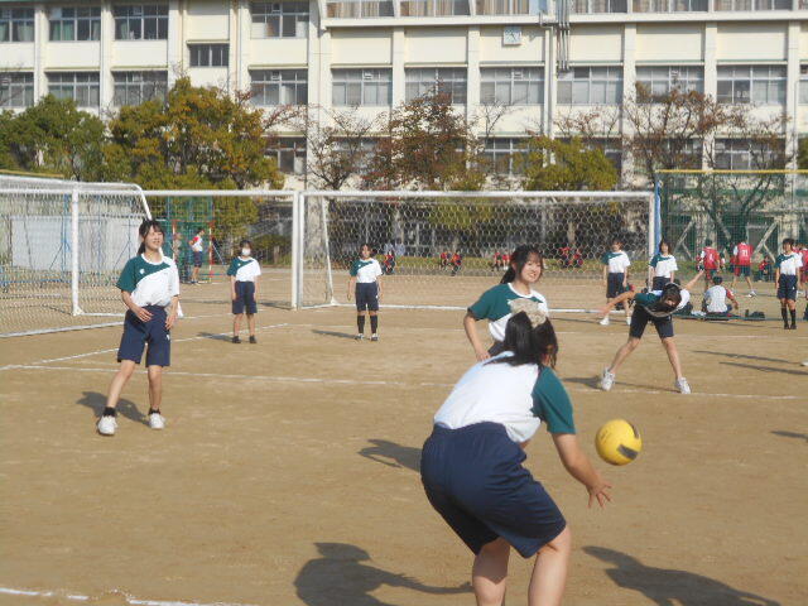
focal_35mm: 66
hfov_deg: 29.4
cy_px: 303
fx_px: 1541
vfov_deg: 22.3
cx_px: 404
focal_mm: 11.6
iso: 80
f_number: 5.3
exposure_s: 1/640
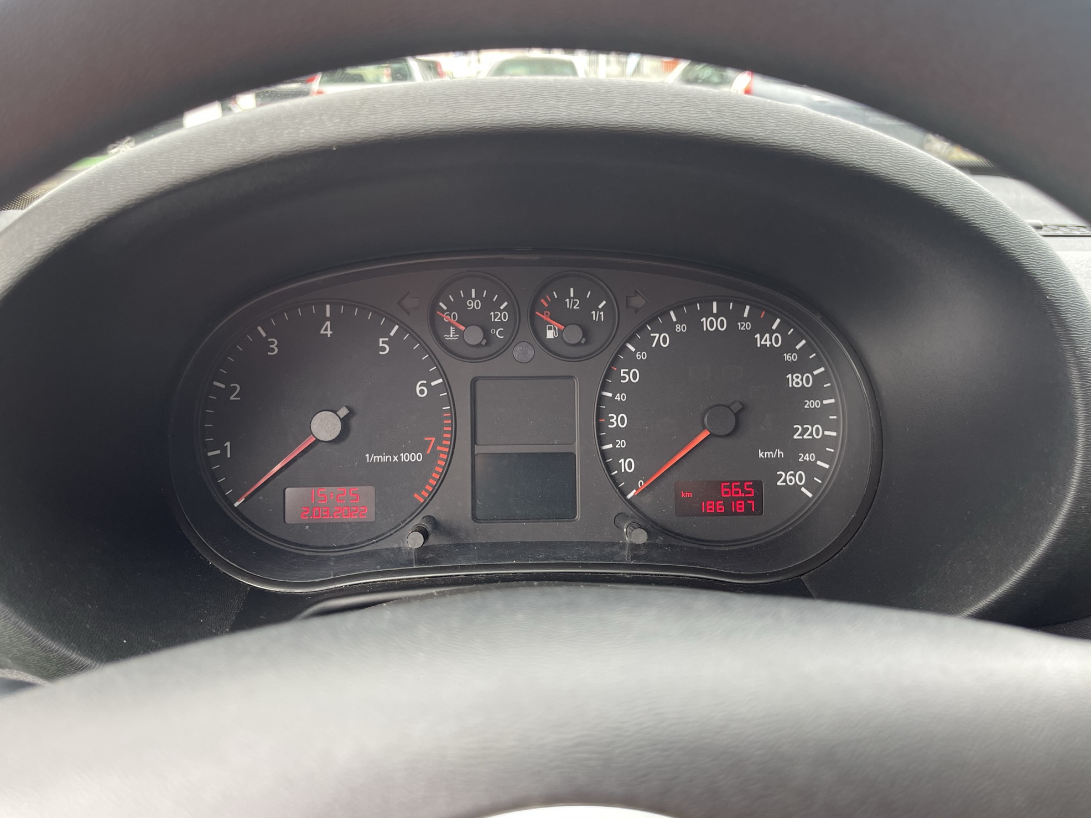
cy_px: 400
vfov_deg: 51.4
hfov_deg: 65.3
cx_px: 538
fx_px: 851
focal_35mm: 27
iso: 100
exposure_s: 1/121
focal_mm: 5.1
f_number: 1.6
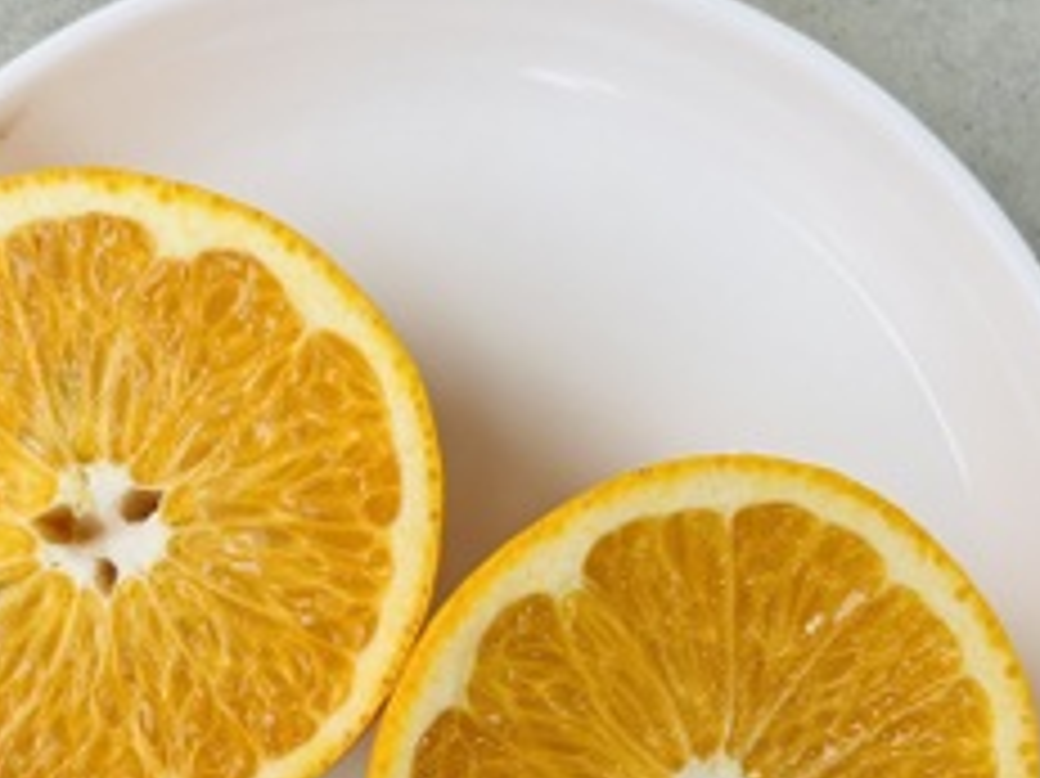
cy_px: 661
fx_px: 1622
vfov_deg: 26.3
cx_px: 446
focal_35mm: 54
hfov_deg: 35.5
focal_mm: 5.1
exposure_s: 1/504
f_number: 1.6
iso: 50
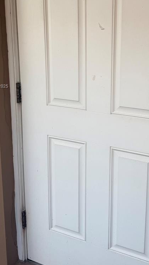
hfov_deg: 28.1
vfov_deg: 47.5
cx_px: 103
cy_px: 87
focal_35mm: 42
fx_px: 295
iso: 80
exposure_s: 1/765
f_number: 1.78
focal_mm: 6.76
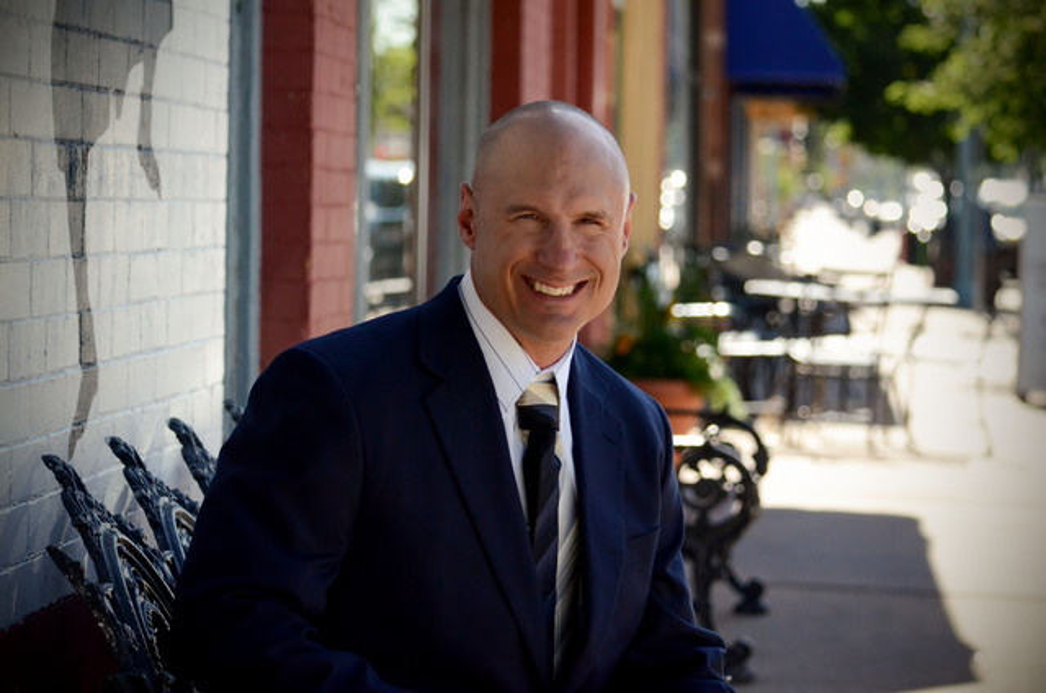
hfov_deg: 16.1
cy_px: 346
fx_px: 3697
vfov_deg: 10.7
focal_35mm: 128
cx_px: 523
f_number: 4.5
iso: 2000
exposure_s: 1/5000
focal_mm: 85
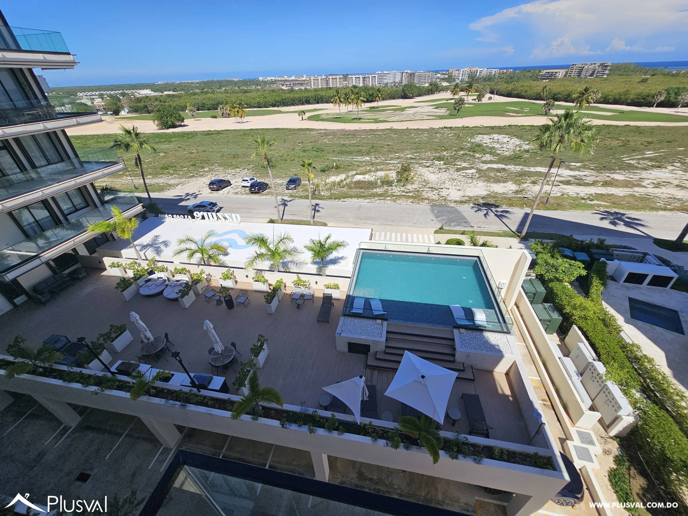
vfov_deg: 89.9
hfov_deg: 106.2
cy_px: 258
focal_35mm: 13
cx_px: 344
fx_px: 258
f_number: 2.2
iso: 50
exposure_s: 1/3464
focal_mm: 2.2
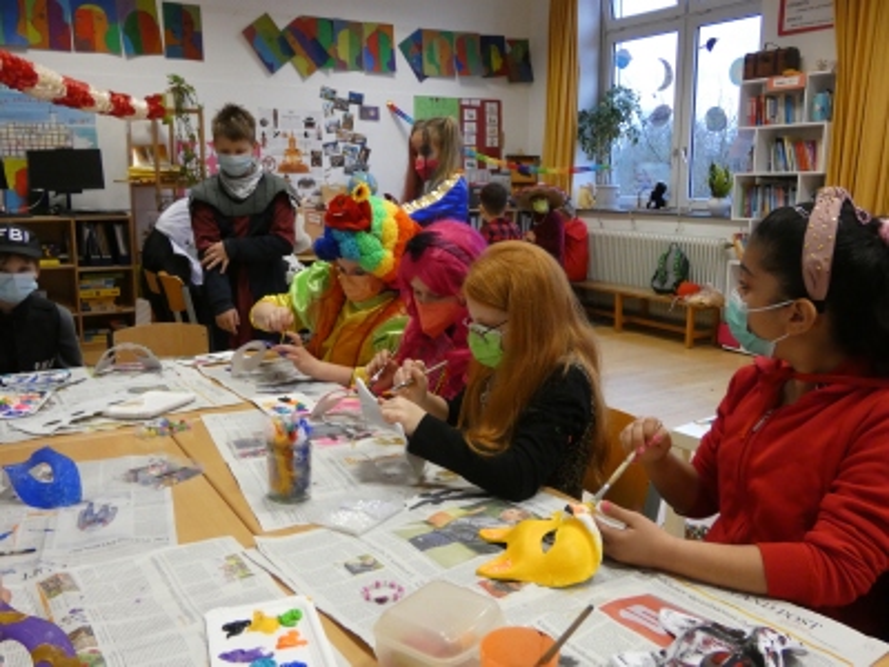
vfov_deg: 45.4
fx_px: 796
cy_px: 334
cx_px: 444
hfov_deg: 58.4
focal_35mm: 31
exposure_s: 1/80
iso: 500
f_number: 3.3
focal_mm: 5.5
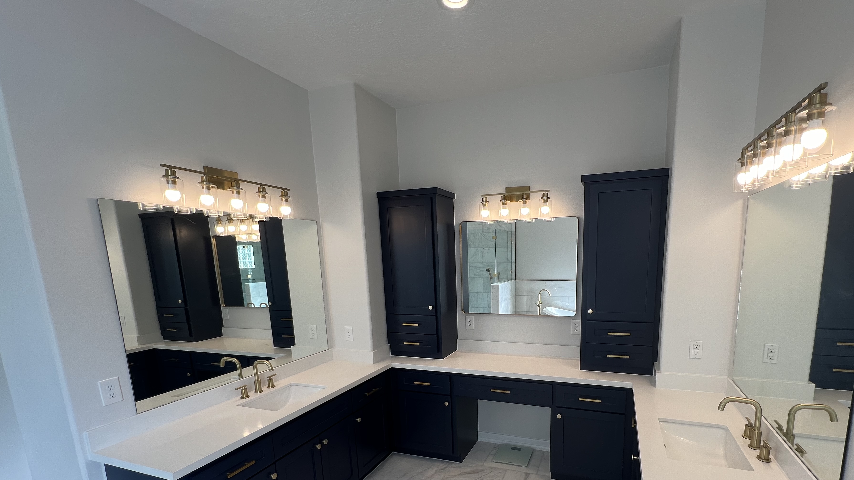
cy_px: 323
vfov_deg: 65.2
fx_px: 362
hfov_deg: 98.8
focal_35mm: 16
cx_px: 482
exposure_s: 1/123
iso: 32
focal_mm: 1.57
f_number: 1.8
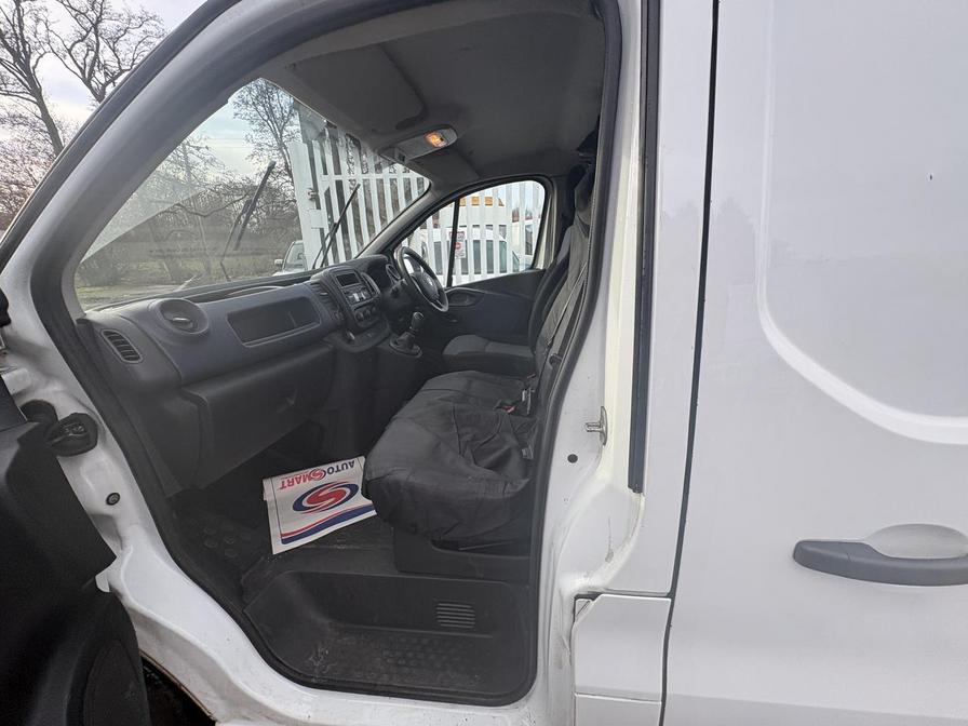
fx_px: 391
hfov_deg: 102.1
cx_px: 484
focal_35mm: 14
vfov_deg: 85.7
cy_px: 363
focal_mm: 2.22
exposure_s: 1/209
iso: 40
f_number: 2.2
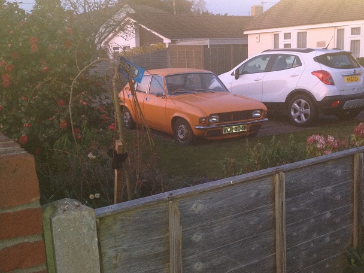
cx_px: 201
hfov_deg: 40.4
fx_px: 494
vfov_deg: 30.8
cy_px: 153
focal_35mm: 47
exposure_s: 1/17
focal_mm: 4.28
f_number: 2.4
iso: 160
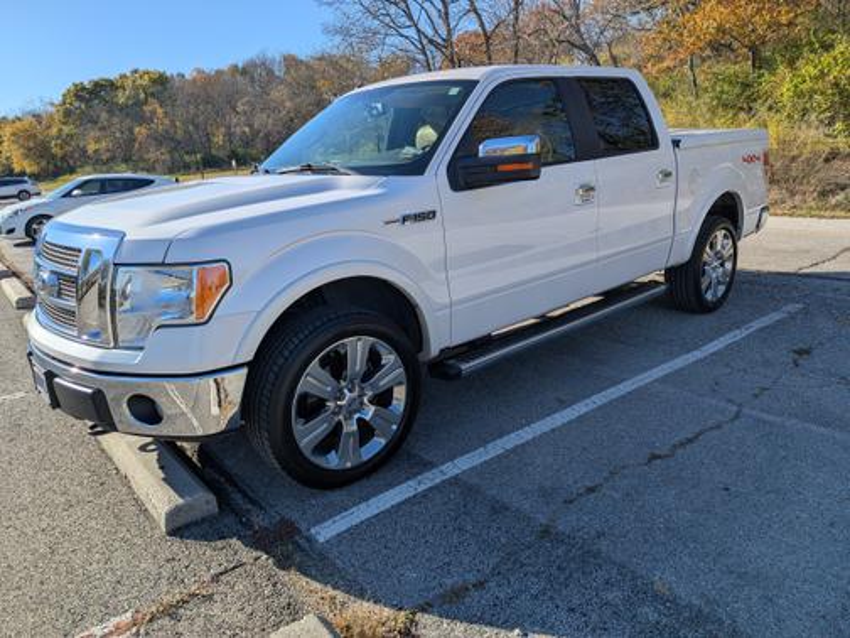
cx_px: 425
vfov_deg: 56.8
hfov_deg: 71.6
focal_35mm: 24
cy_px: 319
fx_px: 589
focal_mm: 6.81
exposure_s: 1/1984
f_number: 1.85
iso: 47
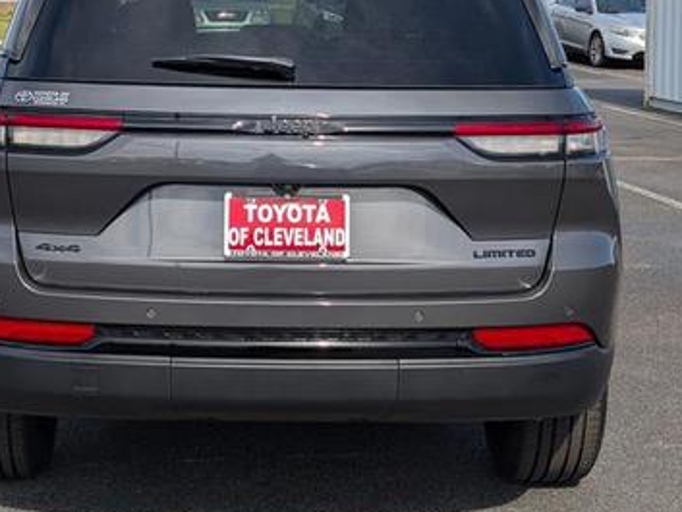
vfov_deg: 21.0
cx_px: 278
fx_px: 1380
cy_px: 178
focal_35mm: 70
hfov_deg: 27.7
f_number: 1.68
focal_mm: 6.9
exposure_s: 1/1429
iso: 21
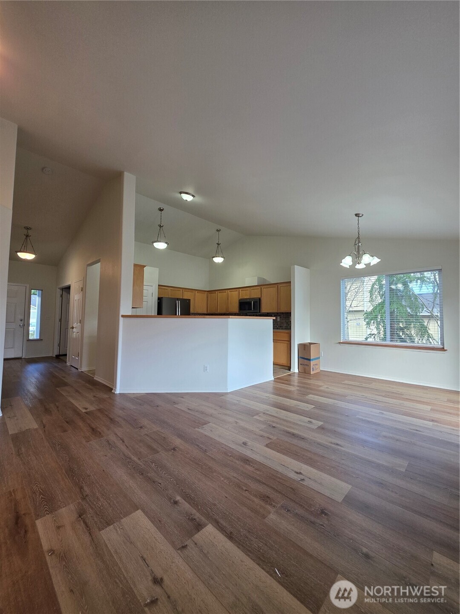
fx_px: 230
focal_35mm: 13
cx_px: 230
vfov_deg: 106.2
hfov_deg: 89.9
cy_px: 307
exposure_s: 1/120
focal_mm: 2.2
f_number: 1.9
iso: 100
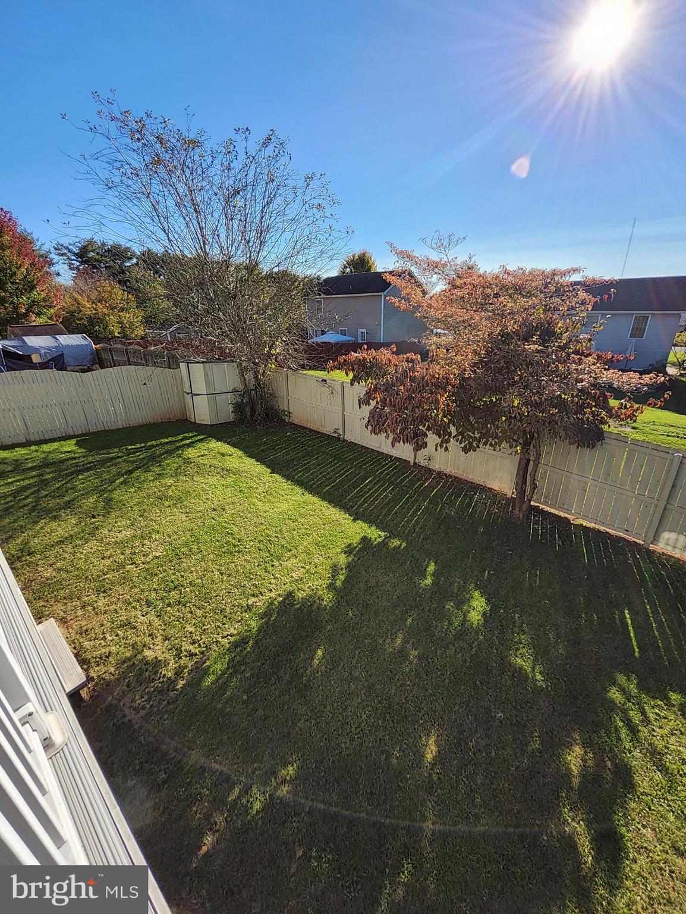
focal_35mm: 13
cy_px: 457
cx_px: 343
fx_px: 343
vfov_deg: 106.1
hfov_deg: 90.0
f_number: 2.2
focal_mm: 1.13
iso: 32
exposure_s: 1/850
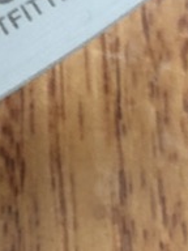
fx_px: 999
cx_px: -102
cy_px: 164
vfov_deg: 14.3
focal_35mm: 138
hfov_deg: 10.4
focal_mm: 3.99
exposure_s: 1/9
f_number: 1.8
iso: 100
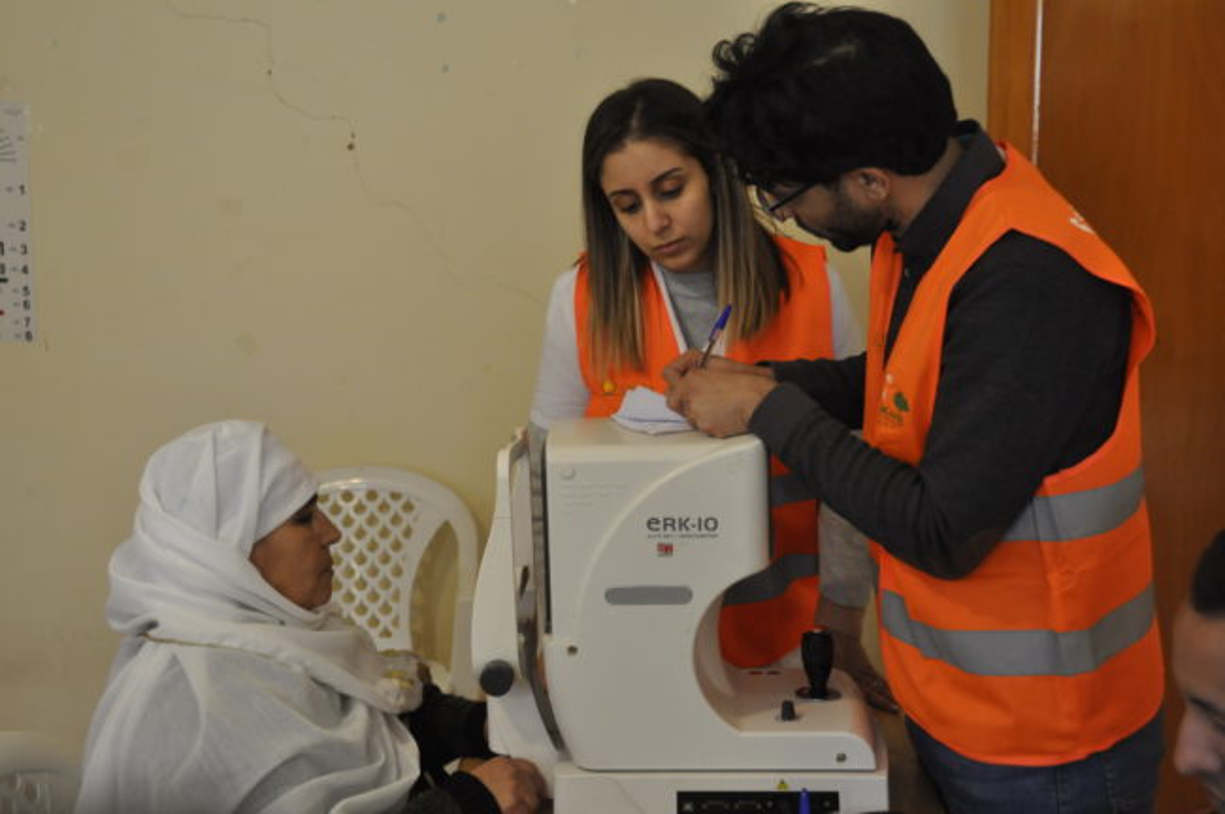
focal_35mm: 51
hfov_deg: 38.9
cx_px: 612
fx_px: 1734
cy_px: 407
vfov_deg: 26.4
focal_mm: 34
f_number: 4.2
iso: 1250
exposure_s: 1/30
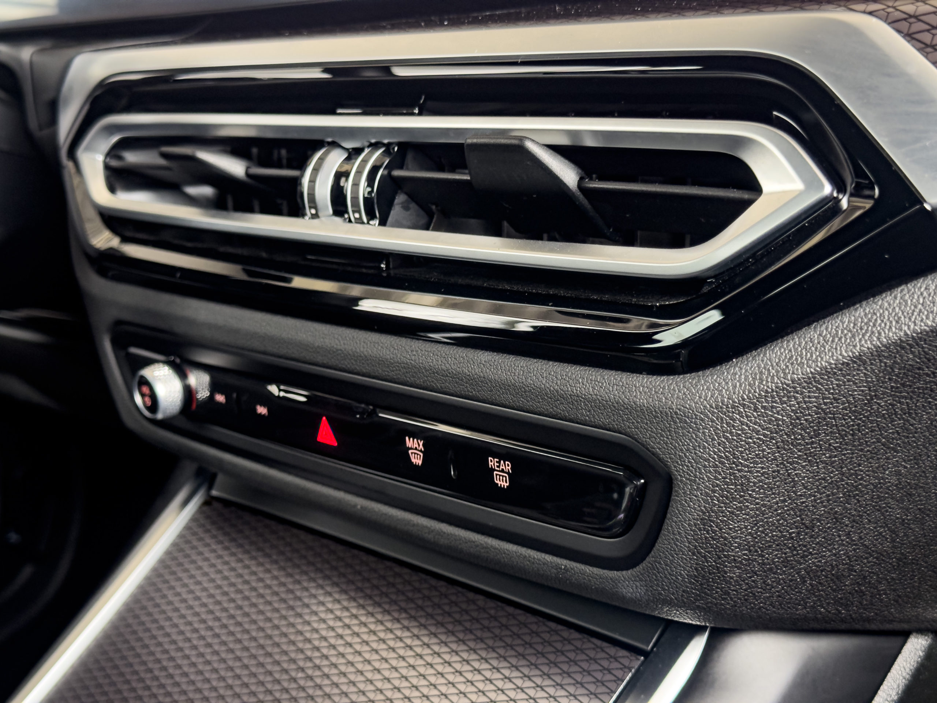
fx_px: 1299
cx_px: 468
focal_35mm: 48
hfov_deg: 39.7
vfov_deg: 30.3
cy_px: 352
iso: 500
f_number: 1.8
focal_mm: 6.86
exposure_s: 1/30
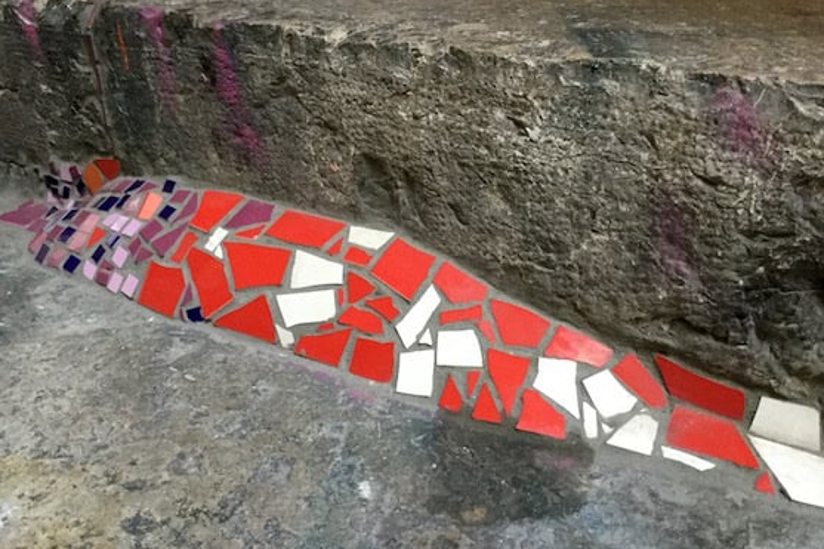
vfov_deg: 39.9
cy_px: 241
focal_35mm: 33
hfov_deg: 57.2
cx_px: 420
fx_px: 755
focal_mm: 3.3
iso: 200
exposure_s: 1/25
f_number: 2.4
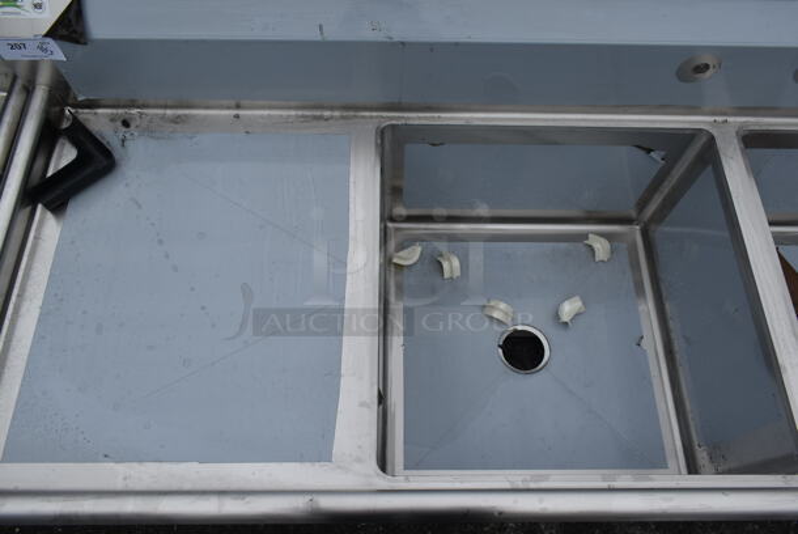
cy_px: 267
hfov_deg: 67.3
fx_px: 599
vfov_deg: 48.0
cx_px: 399
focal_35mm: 27
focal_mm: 18
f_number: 7.1
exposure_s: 1/200
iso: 100
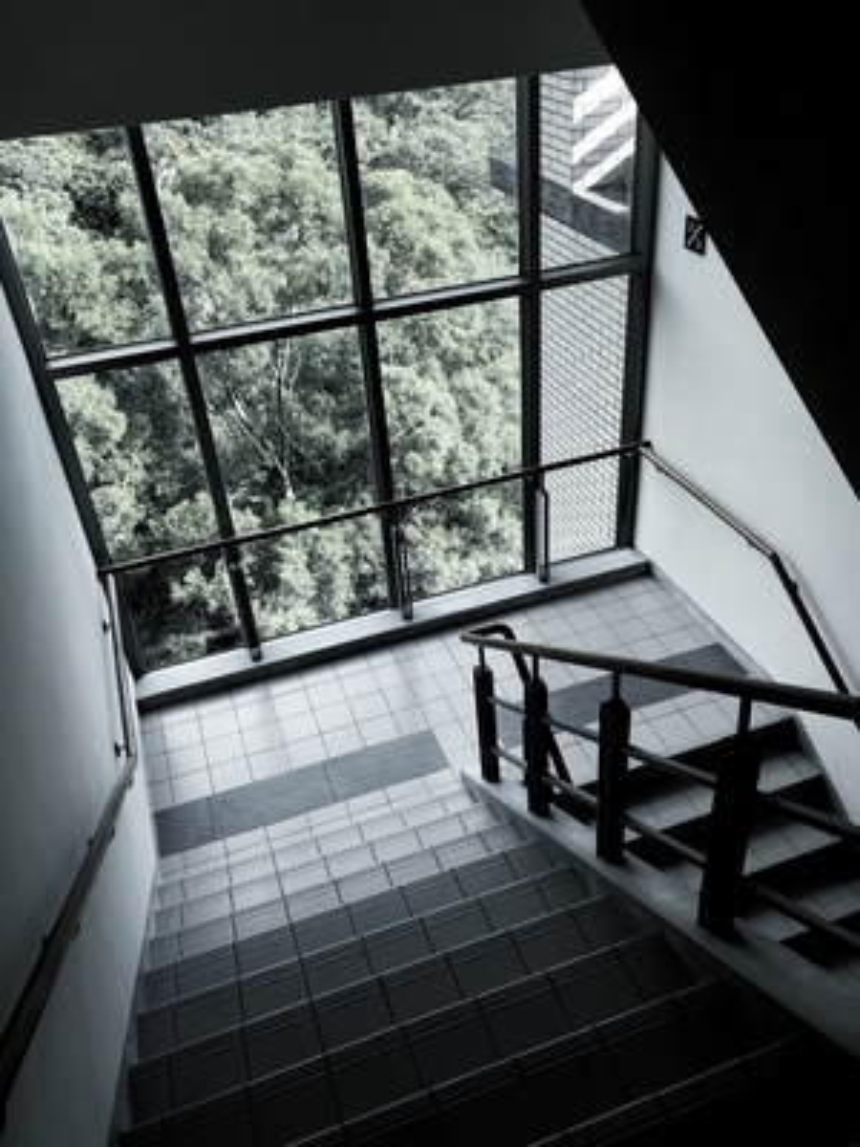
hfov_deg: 49.7
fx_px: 928
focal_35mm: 28
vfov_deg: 63.4
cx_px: 430
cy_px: 574
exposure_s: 1/196
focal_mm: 3.99
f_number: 1.8
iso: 20
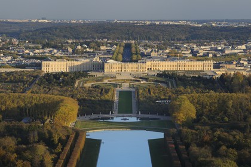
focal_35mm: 125
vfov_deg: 11.0
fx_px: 871
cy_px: 84
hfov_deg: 16.4
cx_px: 126
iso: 400
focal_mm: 125
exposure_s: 1/800
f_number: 5
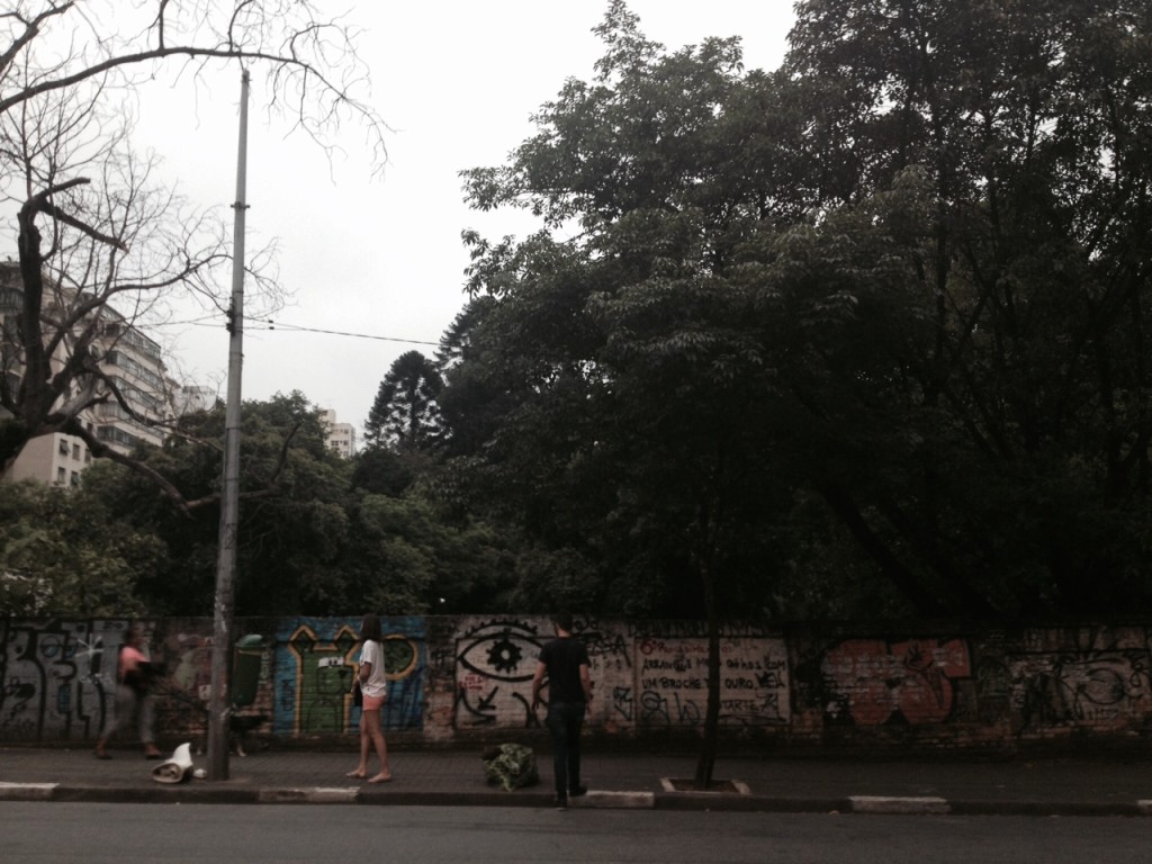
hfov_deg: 52.6
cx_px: 576
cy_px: 432
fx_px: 1165
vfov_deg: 40.7
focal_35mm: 35
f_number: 2.4
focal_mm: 4.28
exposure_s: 1/20
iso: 64
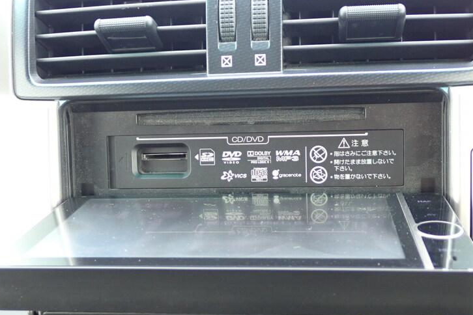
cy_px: 170
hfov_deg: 41.9
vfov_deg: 28.6
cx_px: 240
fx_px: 617
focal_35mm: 47
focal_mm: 7.31
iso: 250
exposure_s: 1/40
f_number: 2.8
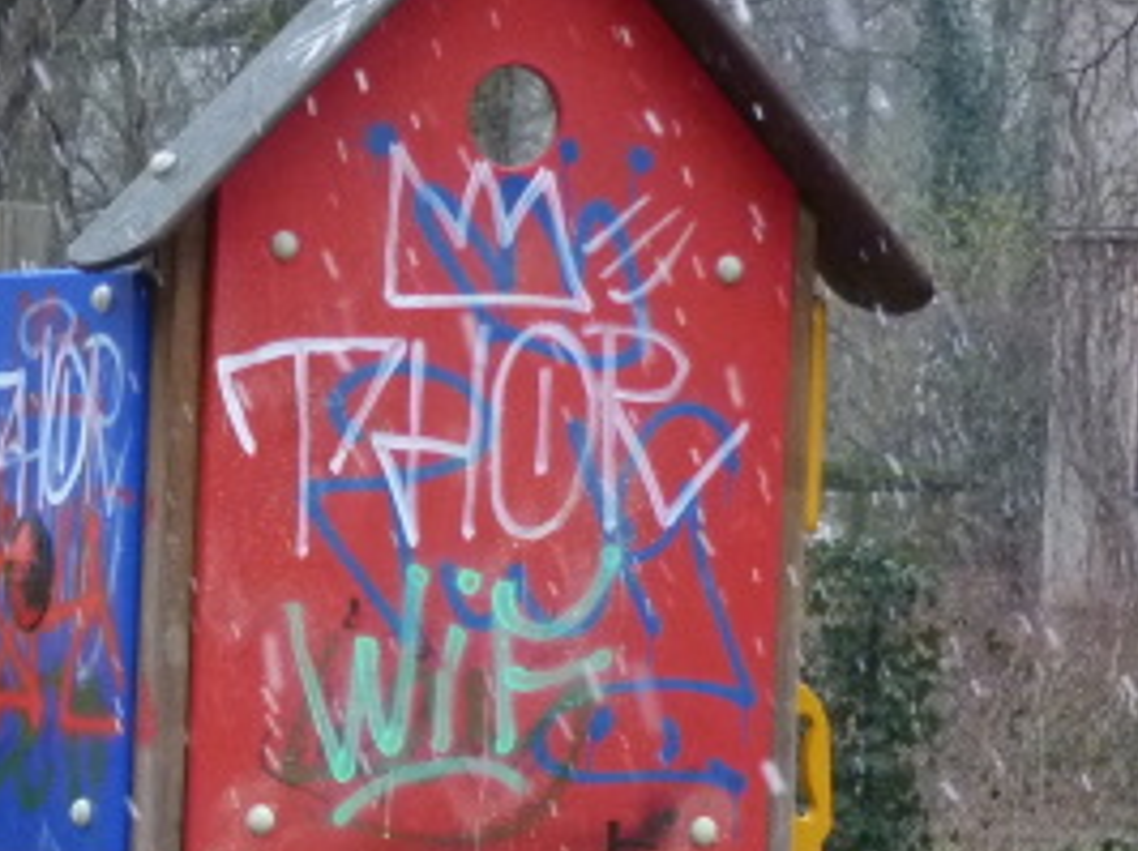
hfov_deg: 8.4
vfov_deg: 6.3
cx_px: -227
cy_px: 1163
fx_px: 7620
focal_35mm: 232
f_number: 3.3
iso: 400
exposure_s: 1/125
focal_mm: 13.8
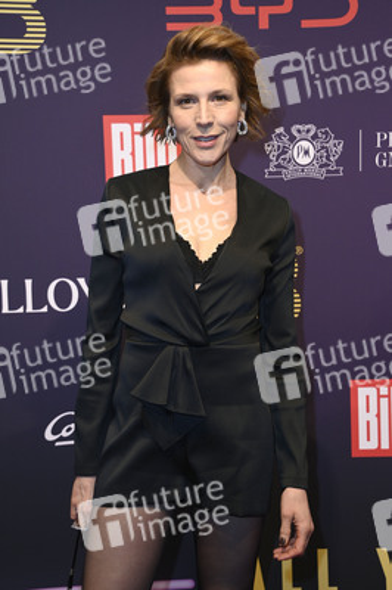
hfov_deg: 20.9
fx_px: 1063
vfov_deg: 31.0
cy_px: 295
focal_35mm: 65
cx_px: 196
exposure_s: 1/250
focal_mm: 65
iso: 500
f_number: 6.3
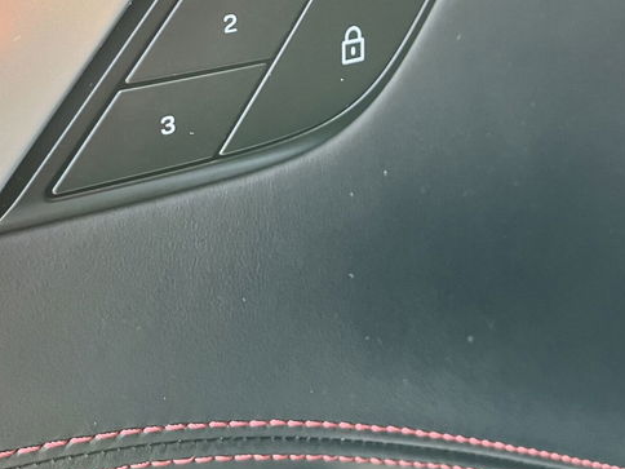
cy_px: 31
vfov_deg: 25.6
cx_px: 320
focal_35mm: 55
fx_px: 993
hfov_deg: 34.9
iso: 125
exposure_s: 1/71
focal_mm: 5.1
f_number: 1.6
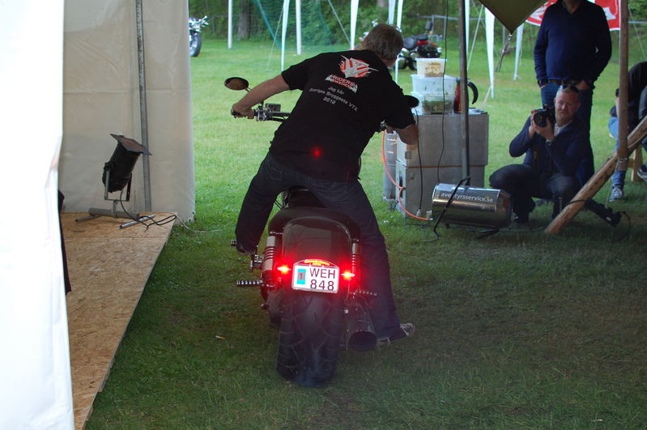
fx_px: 943
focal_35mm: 52
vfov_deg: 25.7
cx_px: 324
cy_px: 215
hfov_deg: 37.9
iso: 400
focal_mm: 35
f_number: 2.8
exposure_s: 1/100
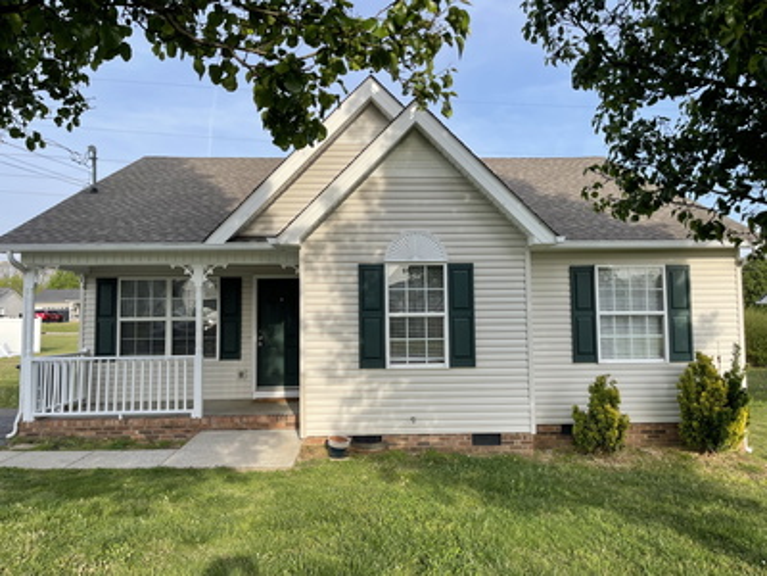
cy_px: 288
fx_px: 554
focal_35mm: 25
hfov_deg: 69.4
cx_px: 384
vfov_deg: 54.9
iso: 32
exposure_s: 1/1689
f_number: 1.6
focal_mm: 5.1
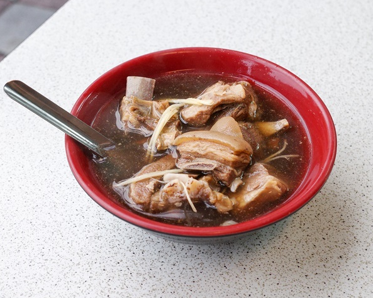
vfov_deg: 26.7
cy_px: 149
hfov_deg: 33.0
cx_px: 191
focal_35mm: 57
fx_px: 629
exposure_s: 1/200
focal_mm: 18.3
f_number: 3.5
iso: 500
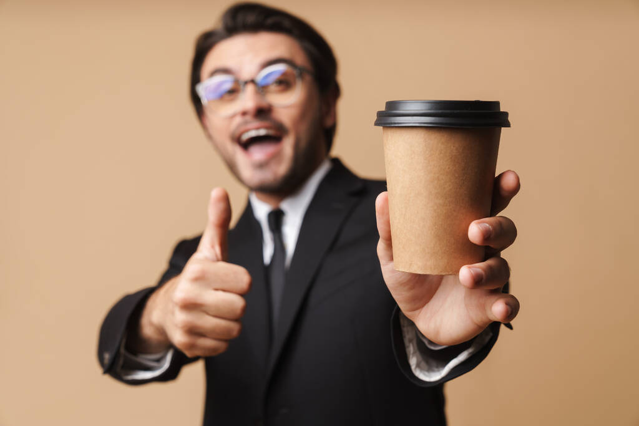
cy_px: 213
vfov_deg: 21.6
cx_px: 320
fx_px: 1118
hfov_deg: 31.9
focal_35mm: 63
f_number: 6.3
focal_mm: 63
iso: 100
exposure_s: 1/160
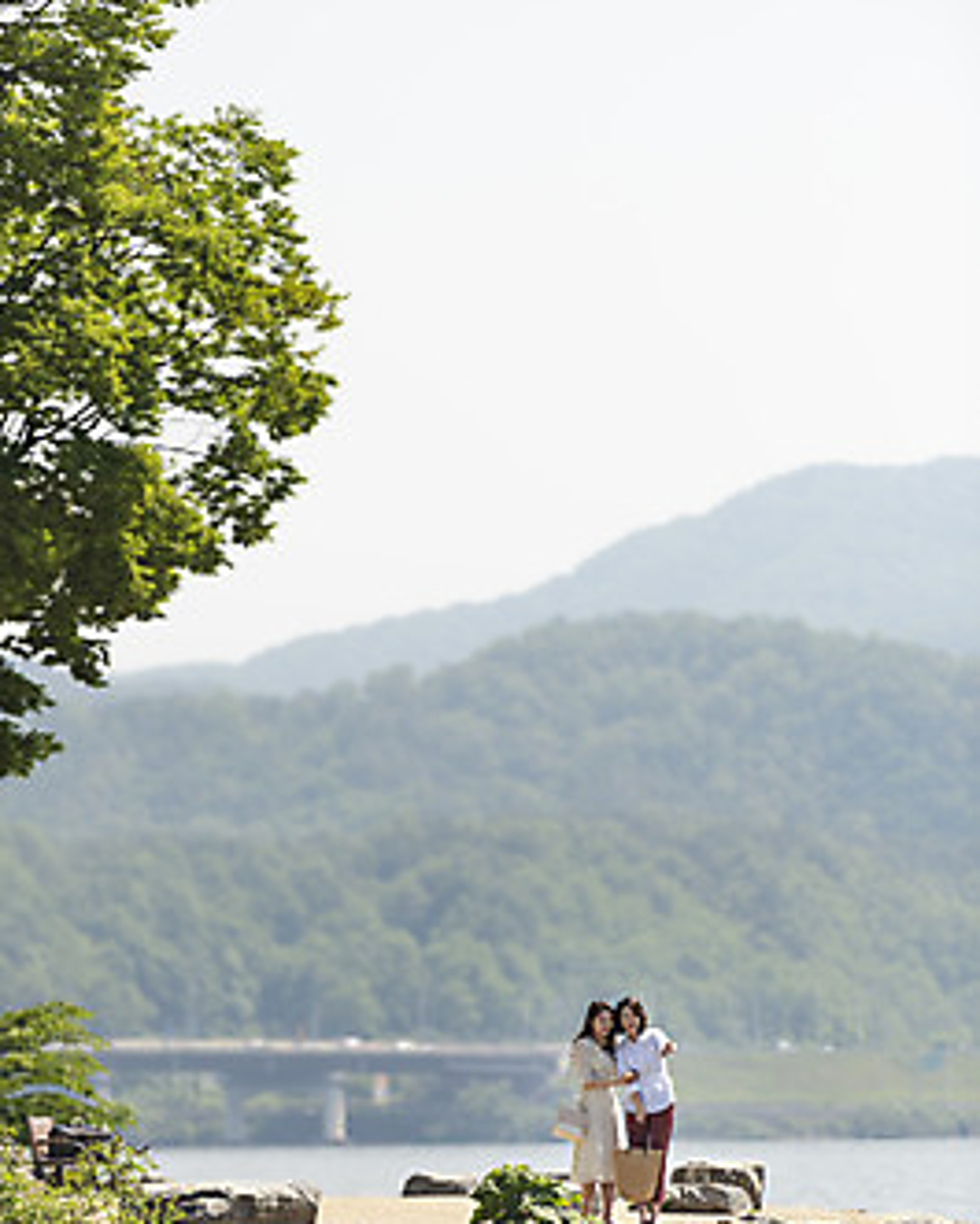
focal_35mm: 227
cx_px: 490
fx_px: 8226
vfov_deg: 8.5
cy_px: 736
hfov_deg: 6.8
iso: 100
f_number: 2.8
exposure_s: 1/3200
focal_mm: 200
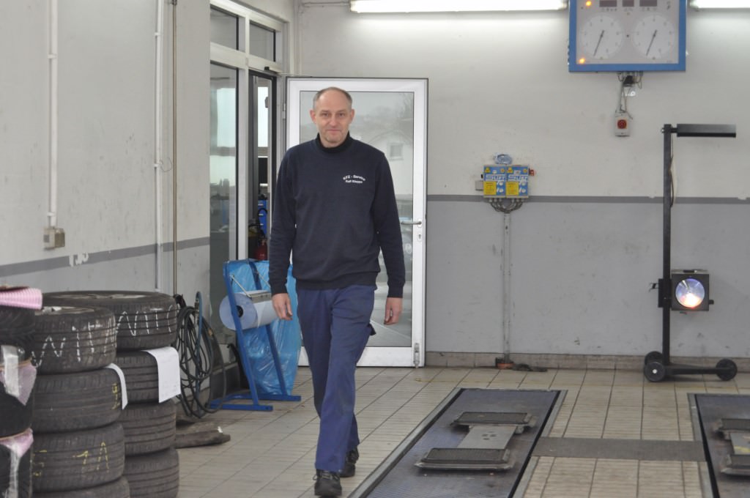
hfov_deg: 24.6
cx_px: 375
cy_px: 249
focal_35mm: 82
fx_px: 1717
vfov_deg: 16.5
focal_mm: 55
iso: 1400
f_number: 5.6
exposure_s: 1/60
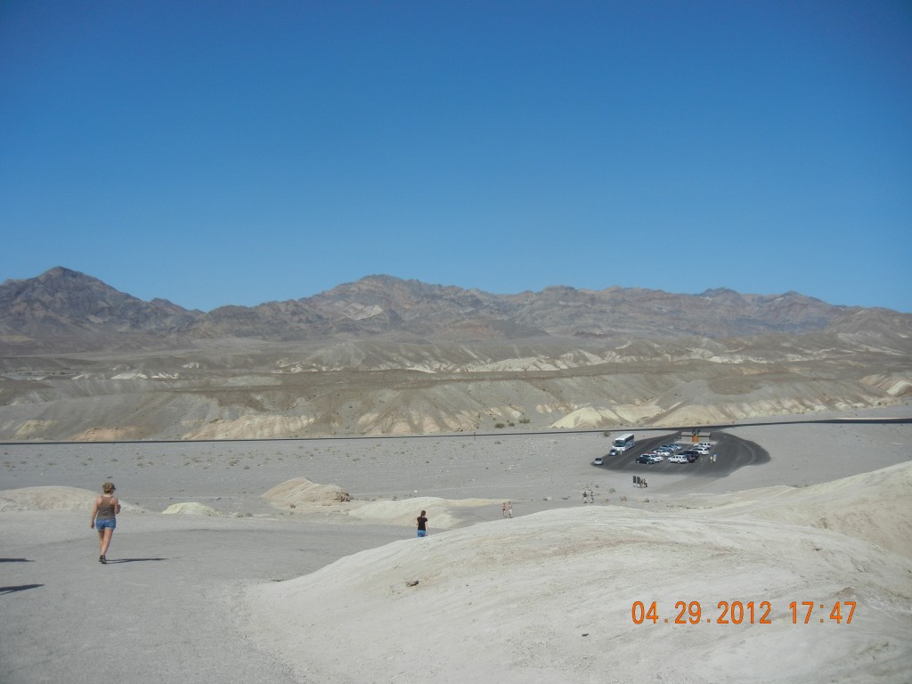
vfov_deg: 46.8
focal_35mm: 30
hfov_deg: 60.0
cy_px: 342
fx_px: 790
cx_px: 456
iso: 160
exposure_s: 1/812
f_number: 7
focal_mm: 5.4
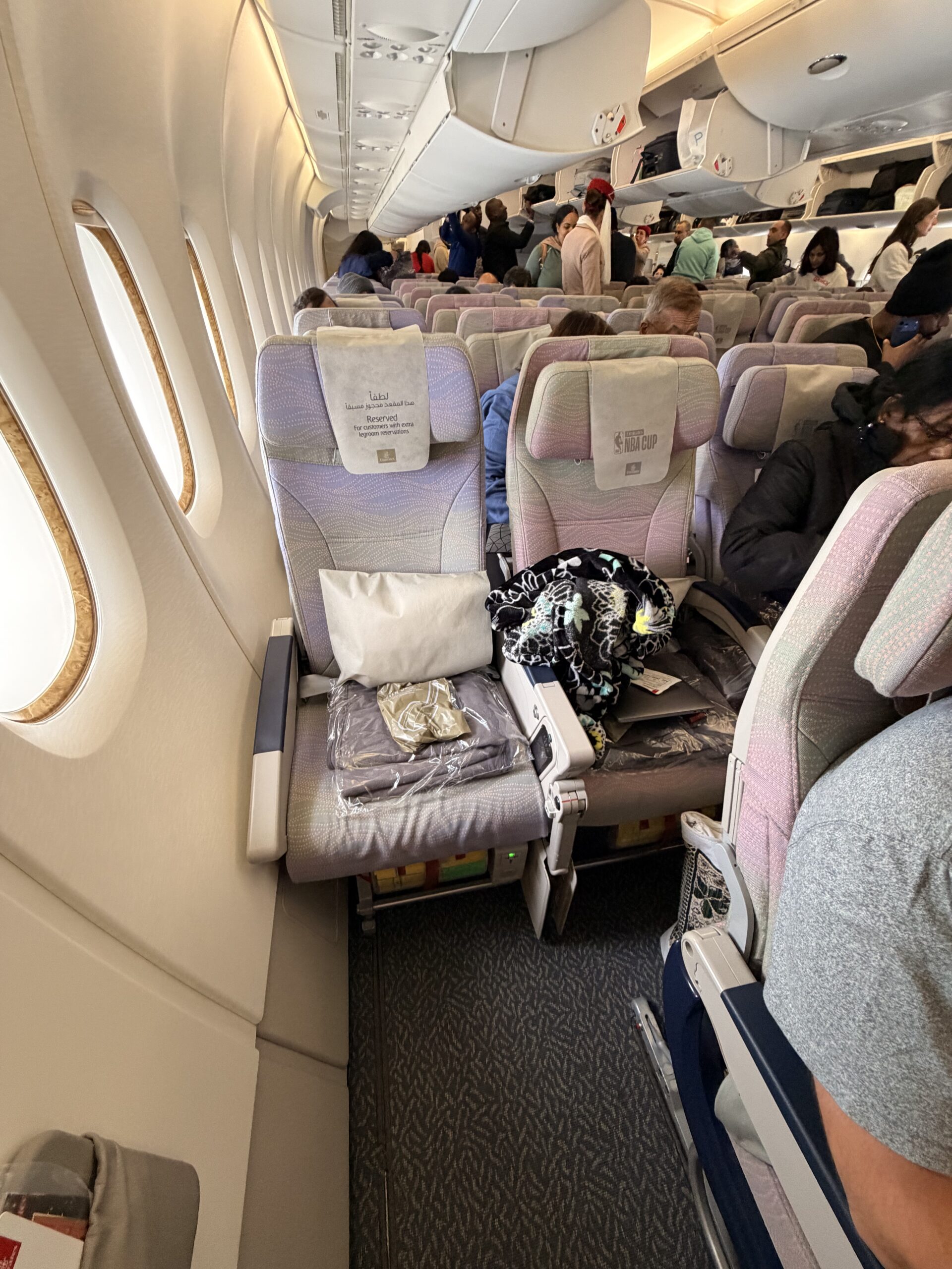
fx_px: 513
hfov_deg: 85.7
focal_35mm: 14
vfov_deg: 102.1
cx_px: 476
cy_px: 634
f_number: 2.2
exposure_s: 1/54
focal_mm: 2.22
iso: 400
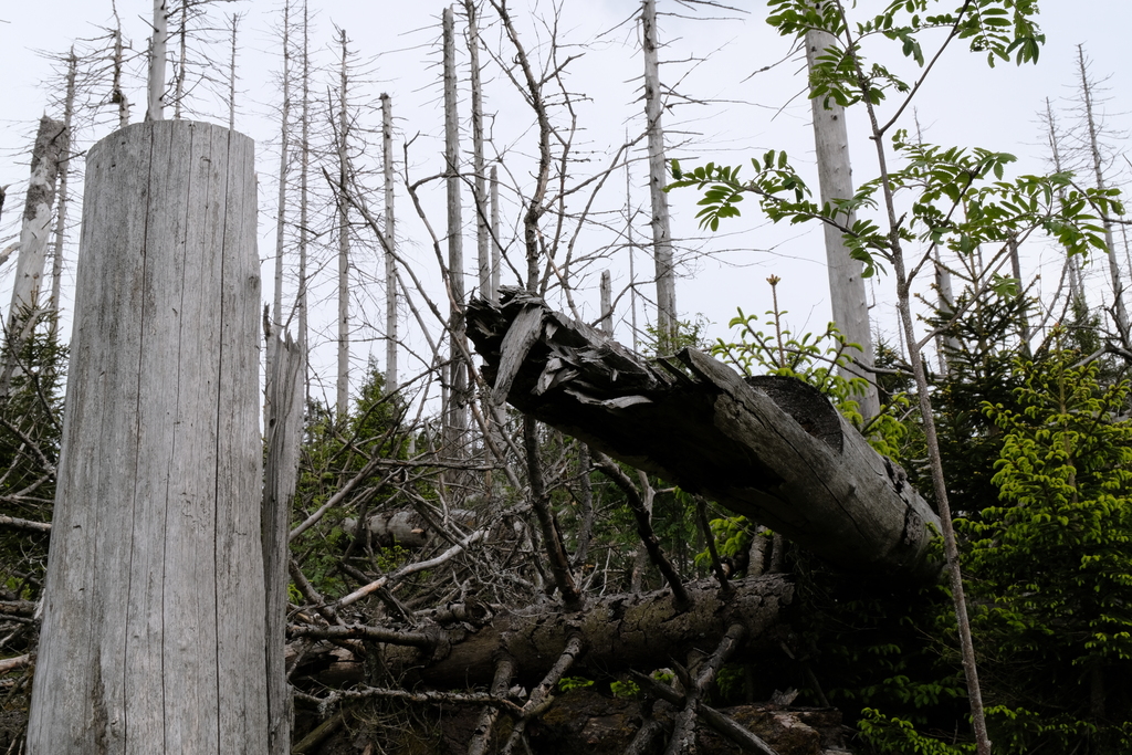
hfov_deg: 43.6
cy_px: 378
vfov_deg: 29.9
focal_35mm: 45
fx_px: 1415
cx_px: 566
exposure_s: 1/105
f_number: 16
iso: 320
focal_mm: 30.1
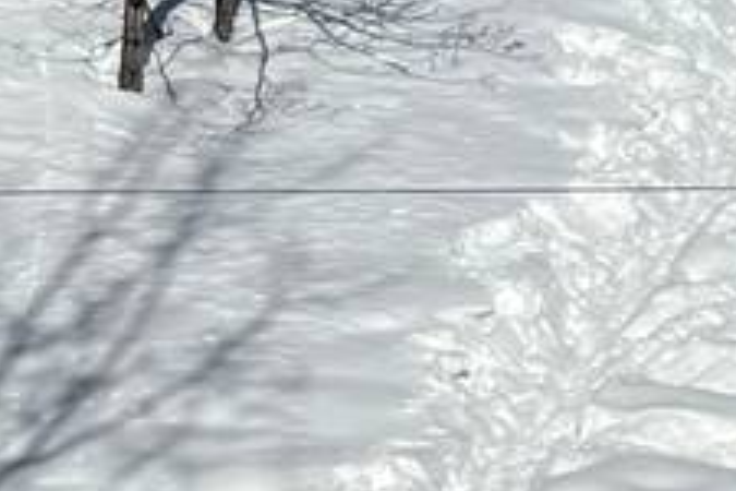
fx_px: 1574
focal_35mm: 77
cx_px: 412
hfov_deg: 26.3
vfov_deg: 15.8
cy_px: 812
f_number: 1.6
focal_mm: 5.1
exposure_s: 1/13333
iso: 50
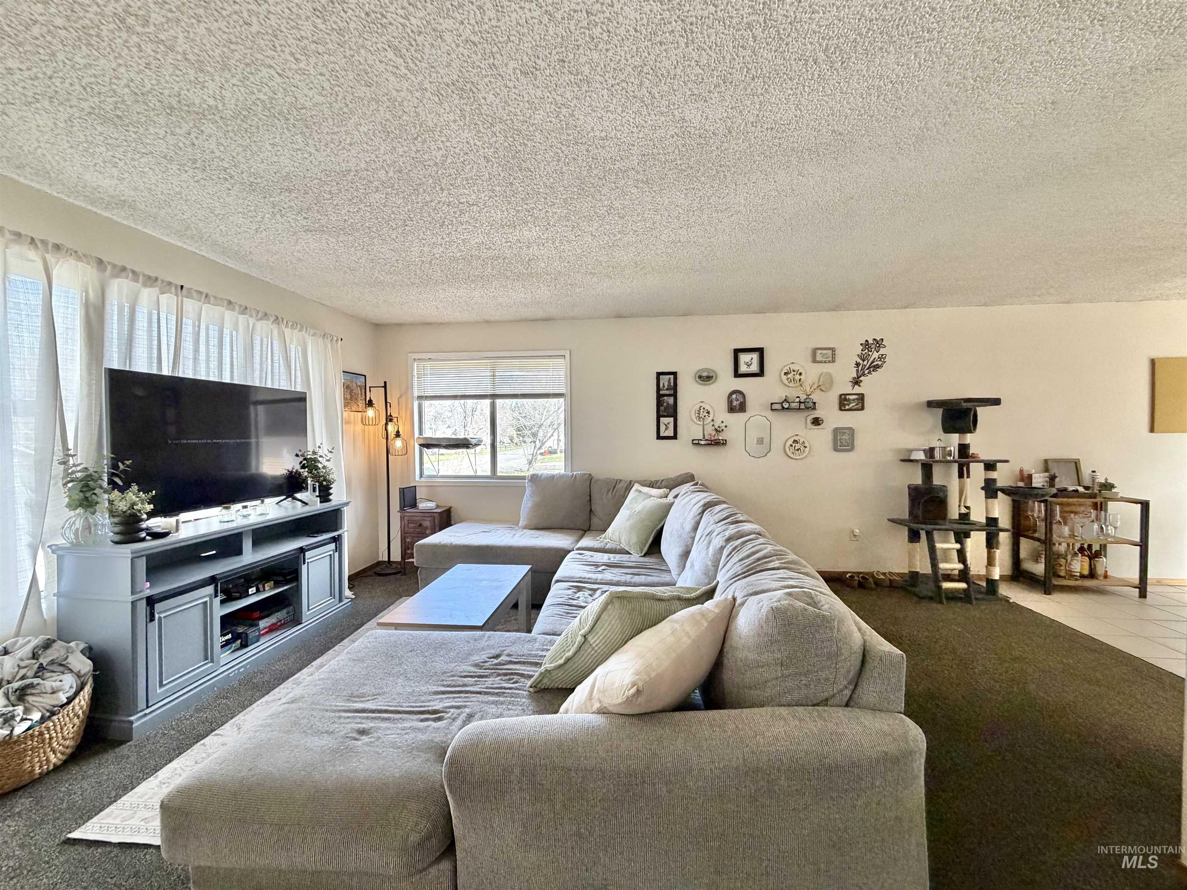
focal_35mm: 14
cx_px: 594
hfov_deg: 102.1
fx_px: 480
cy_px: 445
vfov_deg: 85.7
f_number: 2.2
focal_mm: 2.22
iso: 320
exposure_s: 1/120
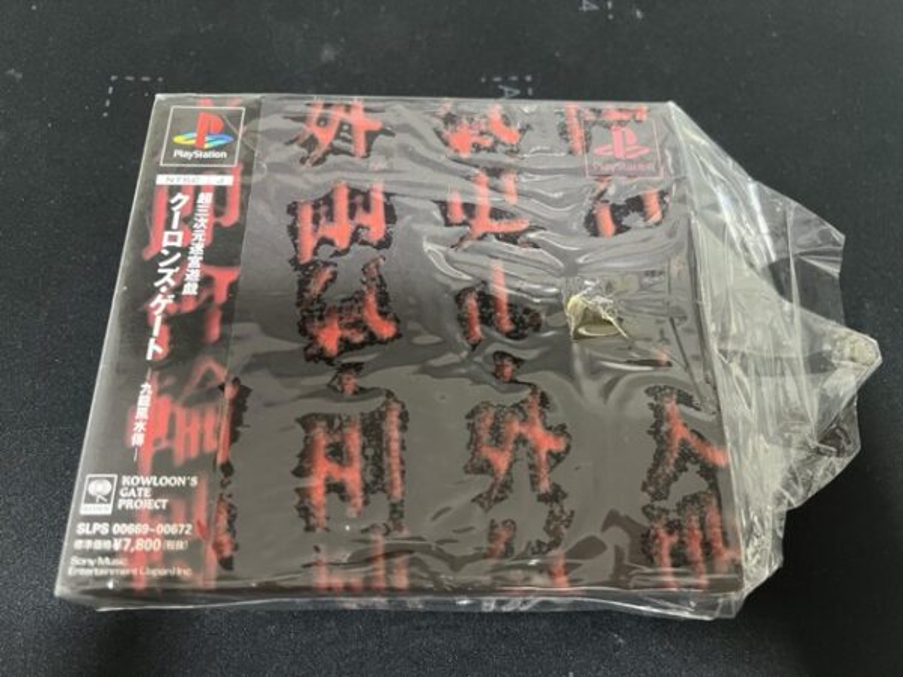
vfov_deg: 53.1
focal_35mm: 26
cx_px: 452
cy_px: 338
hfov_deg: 67.3
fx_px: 678
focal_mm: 5.7
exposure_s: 1/33
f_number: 1.5
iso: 500
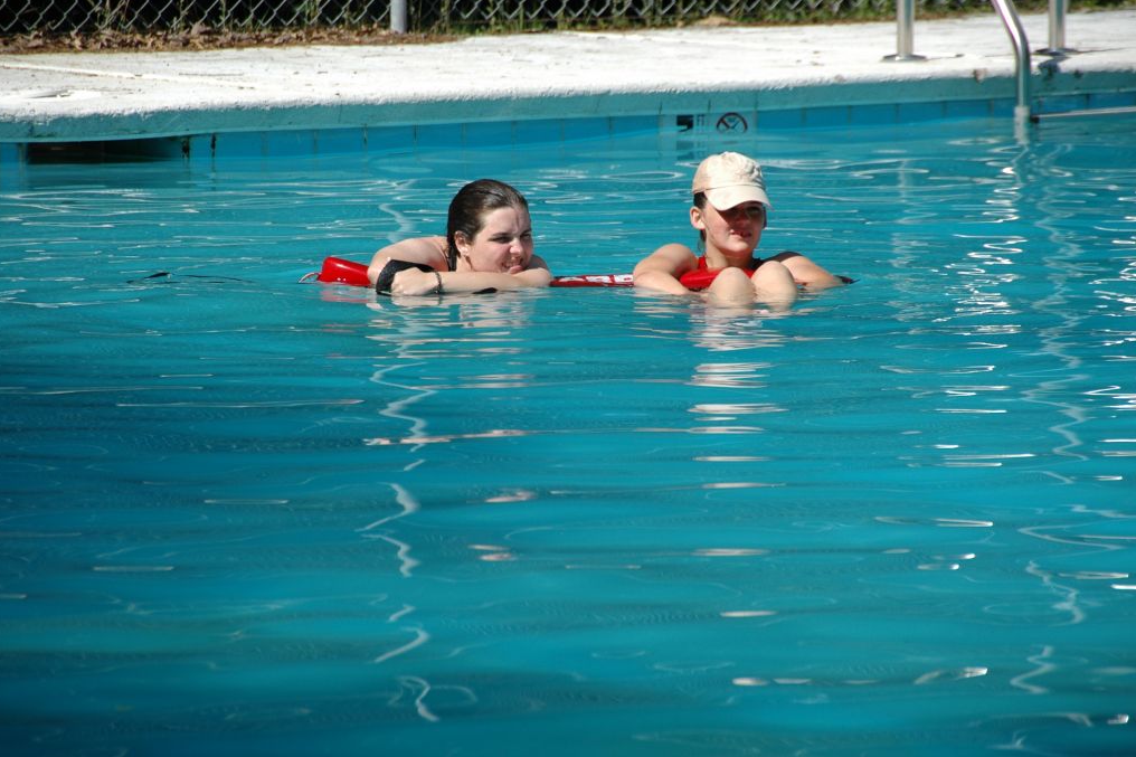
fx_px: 9528
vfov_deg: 4.5
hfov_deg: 6.8
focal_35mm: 302
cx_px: 565
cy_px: 378
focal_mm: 200
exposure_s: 1/640
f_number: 6.3
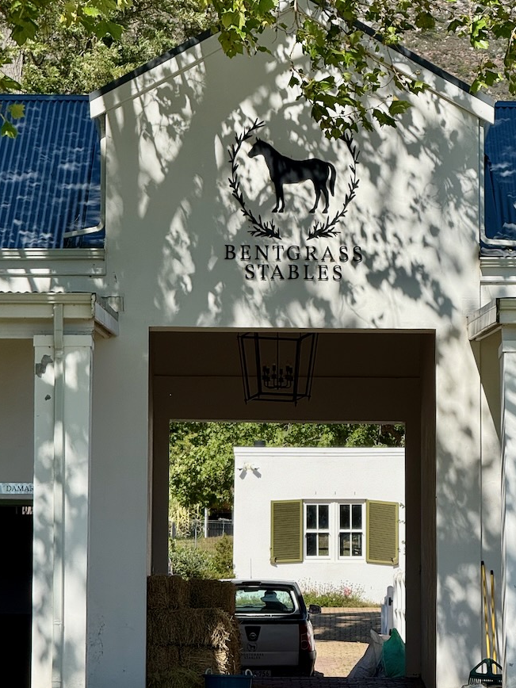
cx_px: 369
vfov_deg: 11.2
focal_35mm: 177
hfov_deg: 8.4
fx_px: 3518
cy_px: 367
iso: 64
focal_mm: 15.66
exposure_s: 1/1395
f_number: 2.8
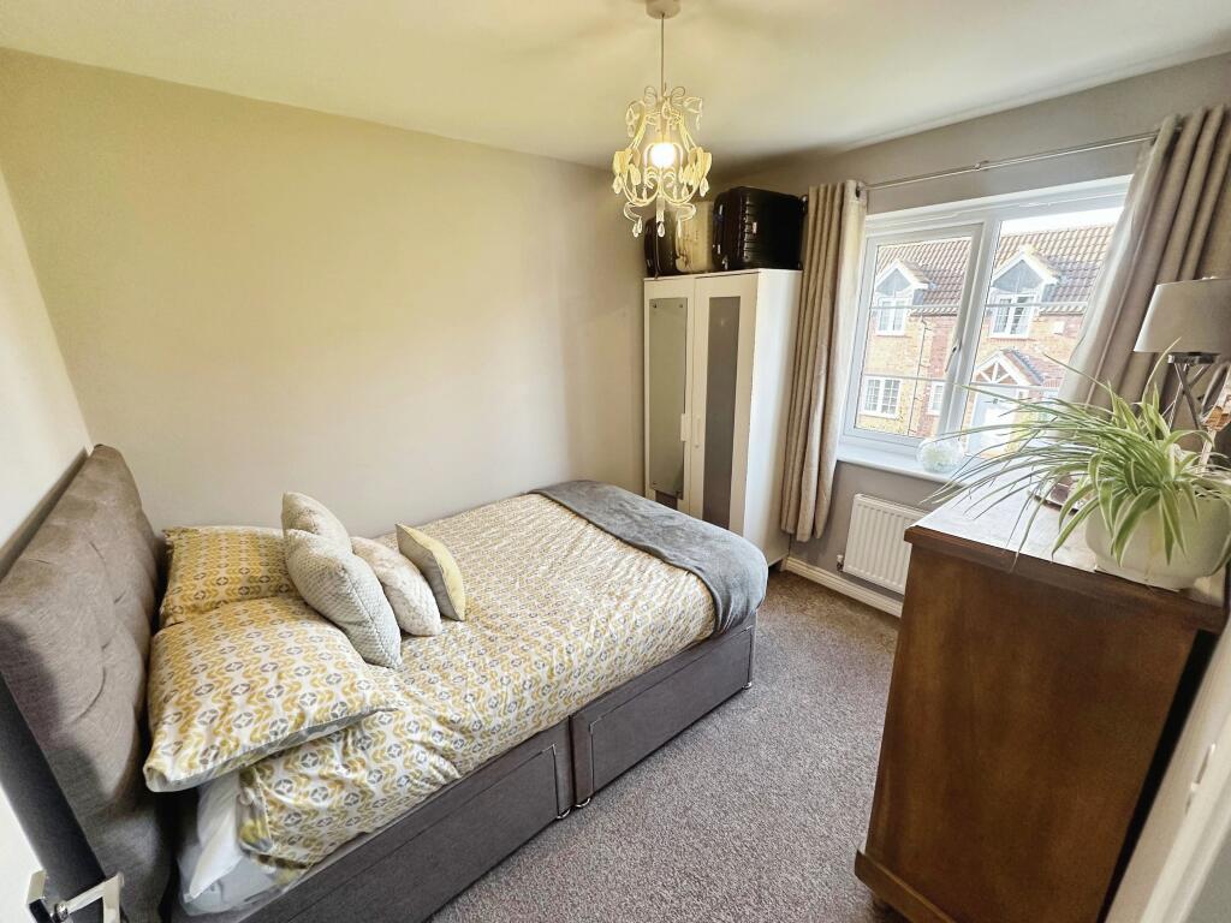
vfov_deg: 85.7
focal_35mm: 14
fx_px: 498
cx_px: 616
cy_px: 462
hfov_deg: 102.1
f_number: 2.2
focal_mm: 2.22
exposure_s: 1/100
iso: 200
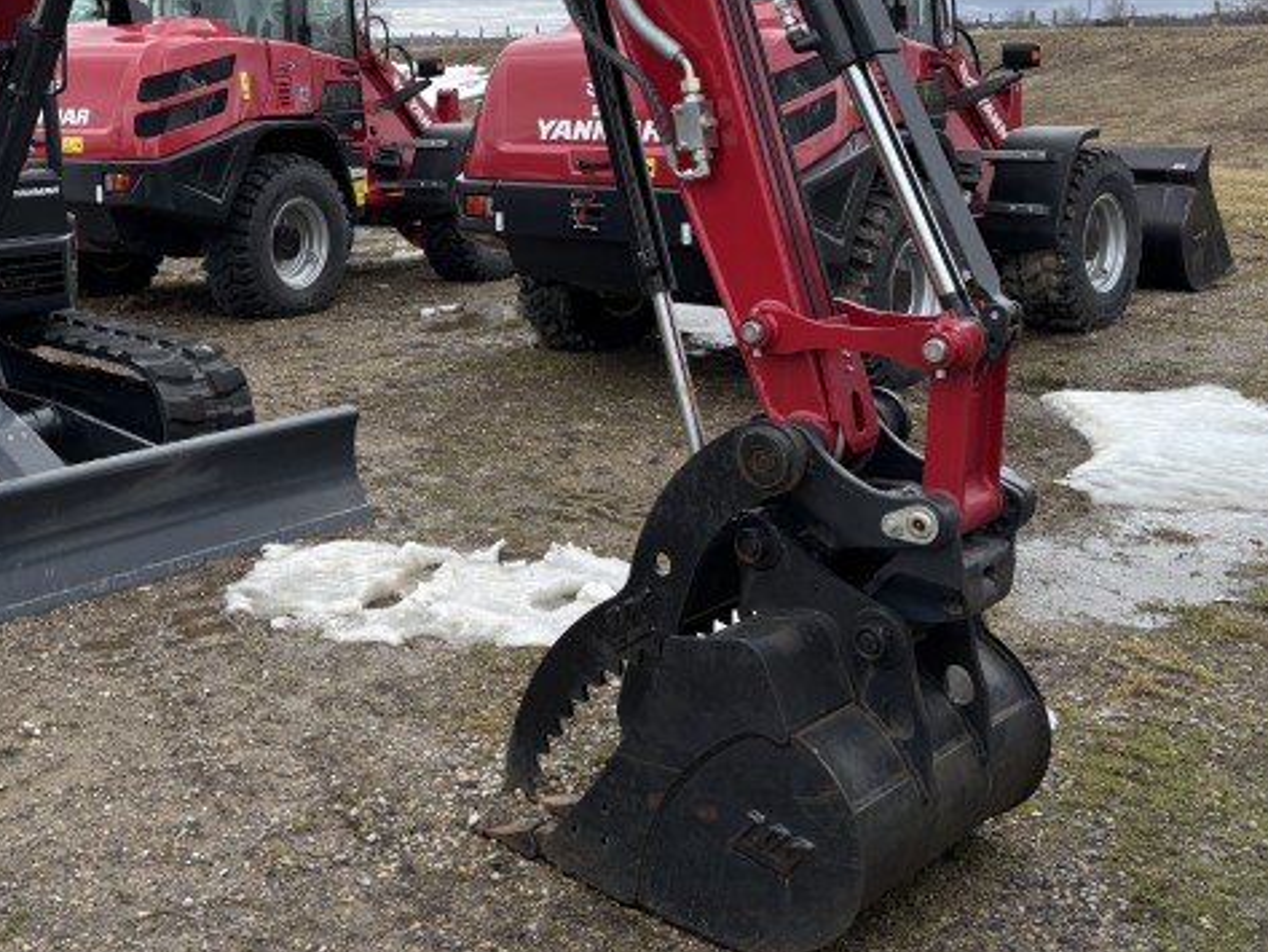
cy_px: 169
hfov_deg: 42.0
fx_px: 1612
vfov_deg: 31.9
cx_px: 365
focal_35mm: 44
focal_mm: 5.96
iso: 50
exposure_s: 1/1477
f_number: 1.6
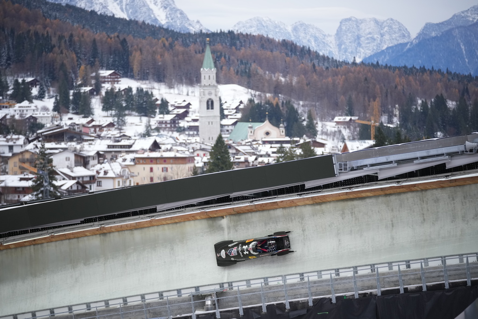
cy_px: 160
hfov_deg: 12.0
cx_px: 239
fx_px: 2271
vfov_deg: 8.0
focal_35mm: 171
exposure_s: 1/2500
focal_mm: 171
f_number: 2.8
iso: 1000
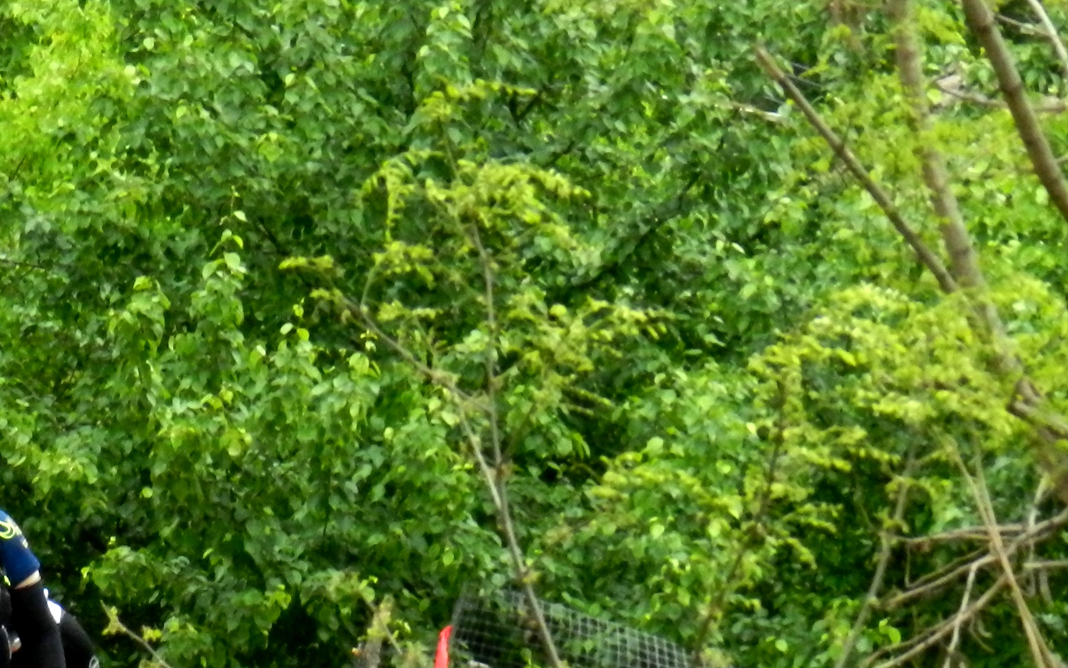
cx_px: 99
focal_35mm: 366
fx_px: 10653
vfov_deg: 3.6
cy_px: 795
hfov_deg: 5.7
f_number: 5.1
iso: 640
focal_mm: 25.7
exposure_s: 1/320
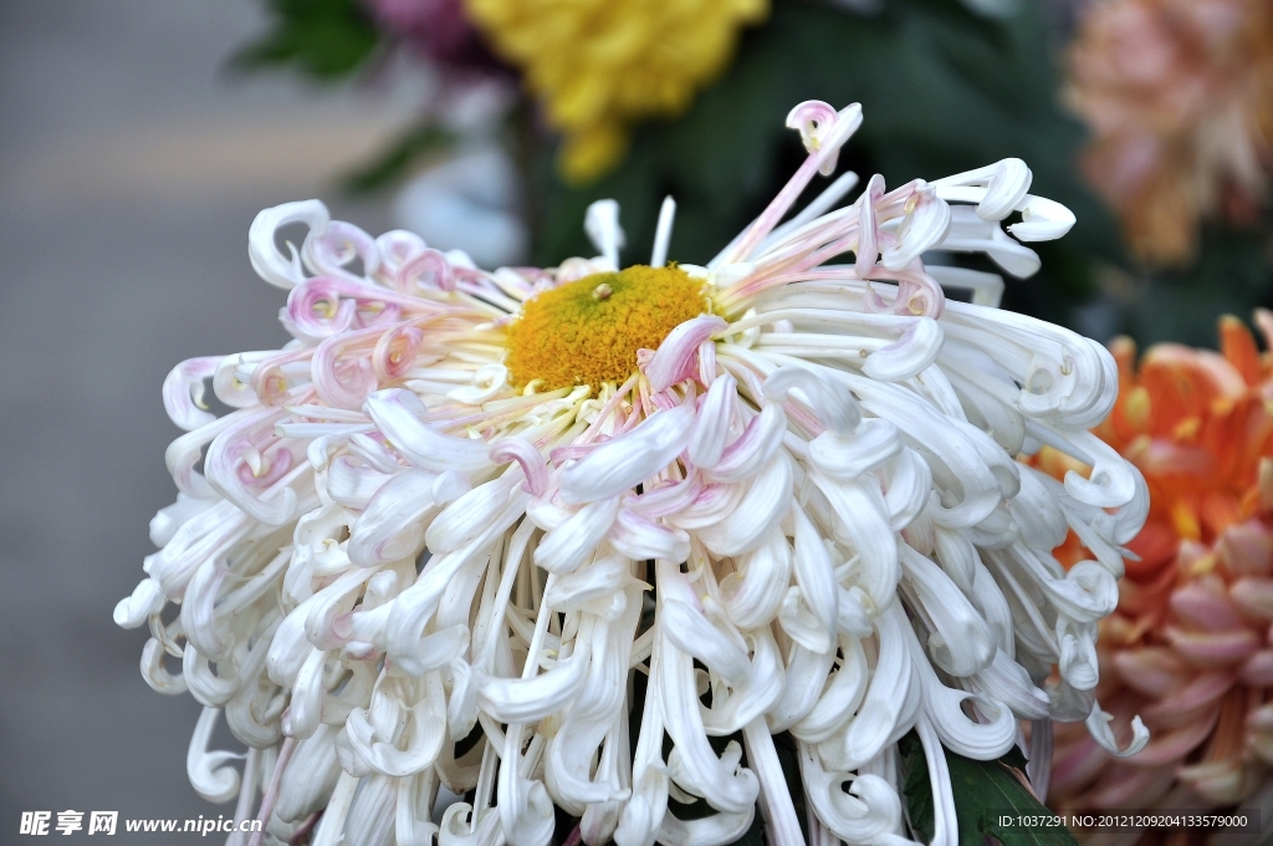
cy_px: 423
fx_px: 5562
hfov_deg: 13.1
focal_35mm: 158
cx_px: 636
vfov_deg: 8.7
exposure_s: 1/400
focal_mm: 105
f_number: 5.6
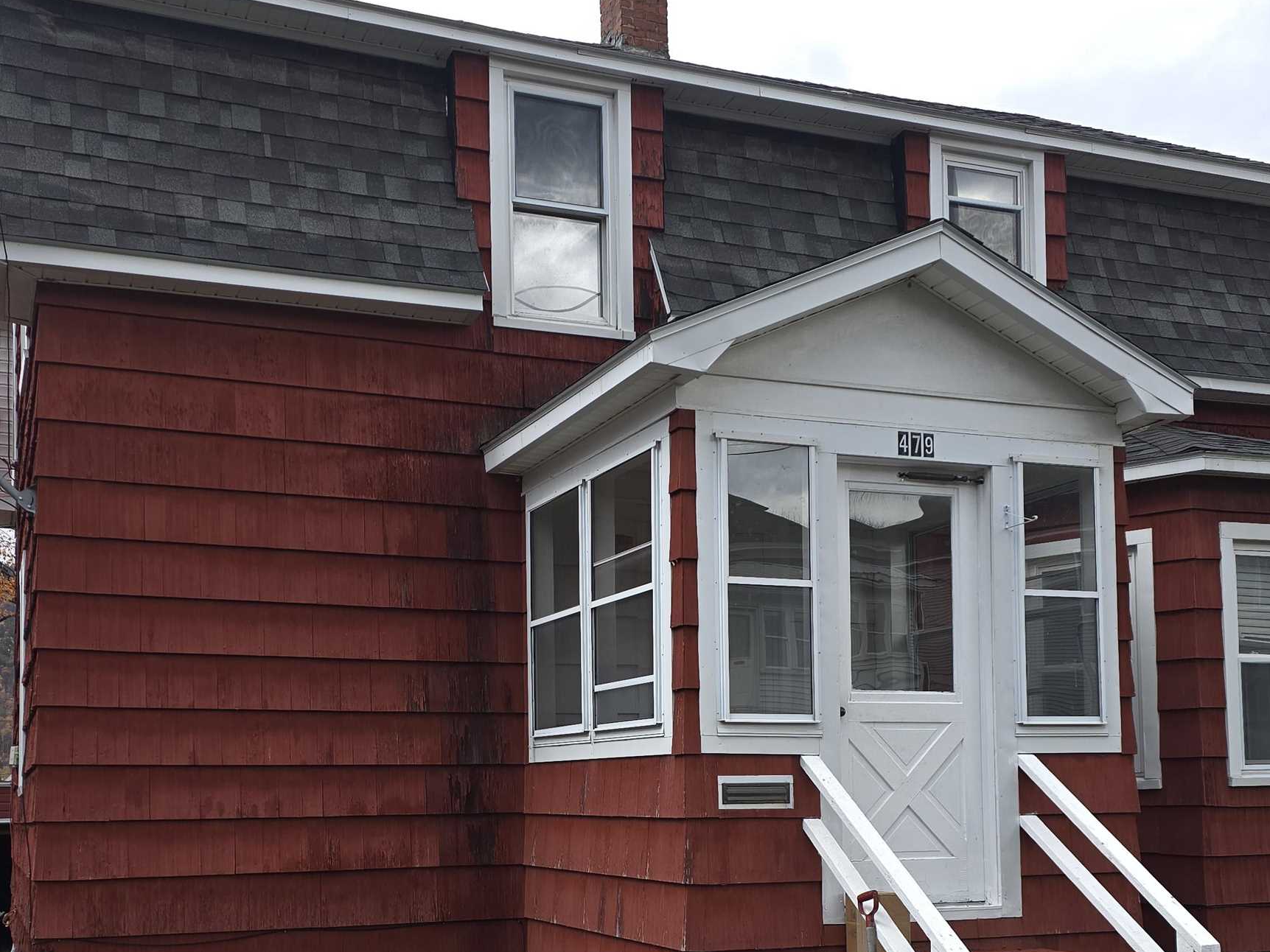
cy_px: 738
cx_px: 601
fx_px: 1504
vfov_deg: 34.2
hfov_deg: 45.8
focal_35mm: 41
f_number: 1.7
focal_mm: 6.3
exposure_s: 1/60
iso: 20
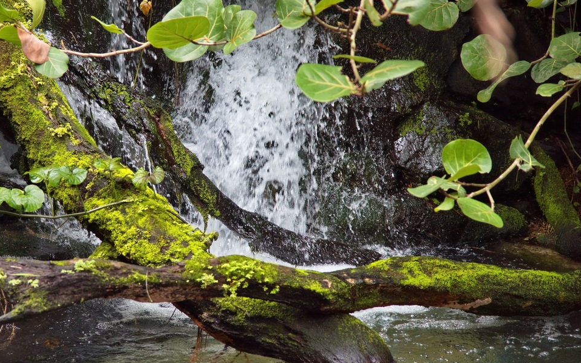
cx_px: 198
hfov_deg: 13.9
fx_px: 2375
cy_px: 186
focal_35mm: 150
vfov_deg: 8.7
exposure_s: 1/250
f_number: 4
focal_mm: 110
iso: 640
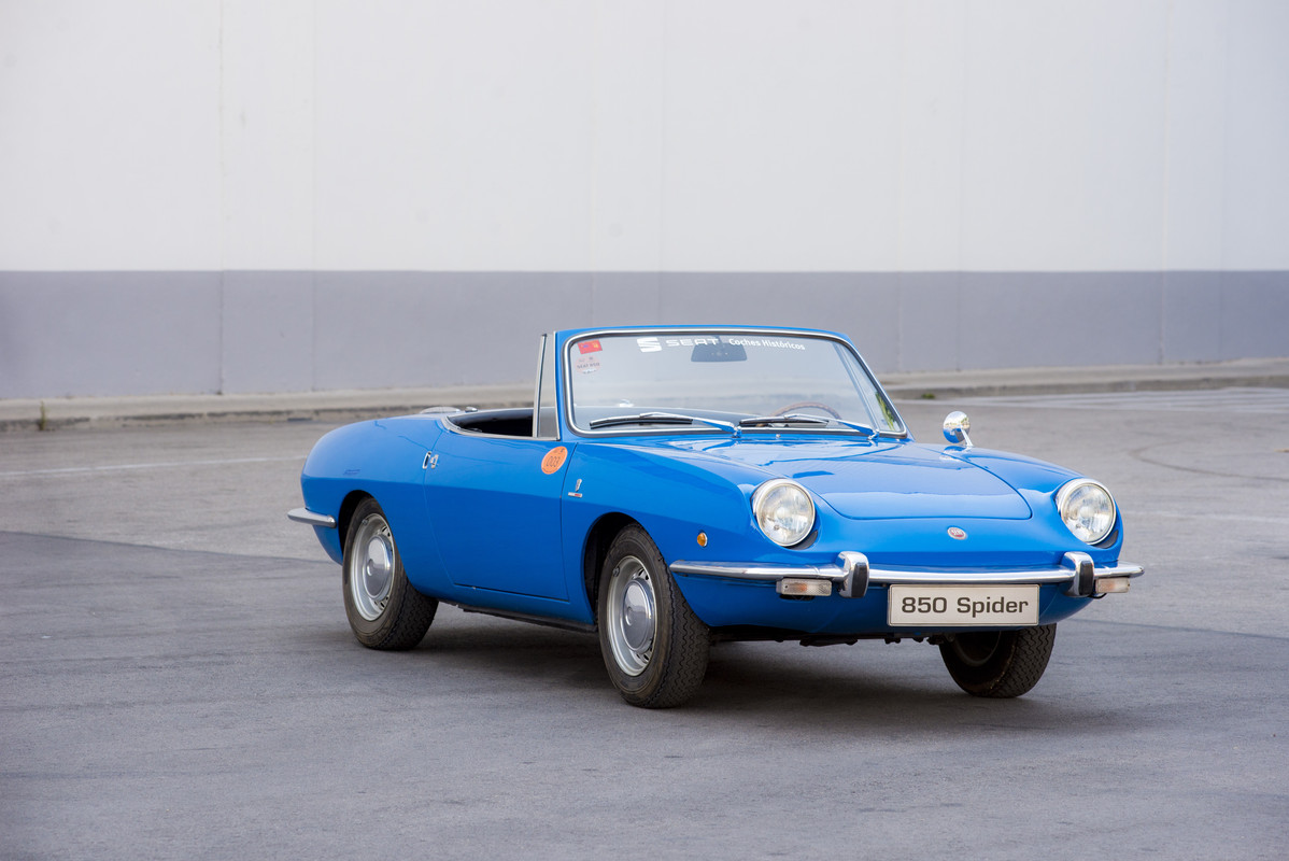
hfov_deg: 16.4
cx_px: 644
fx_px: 4478
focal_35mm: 125
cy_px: 430
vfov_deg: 11.0
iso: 400
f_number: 7.1
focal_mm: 125
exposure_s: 1/400
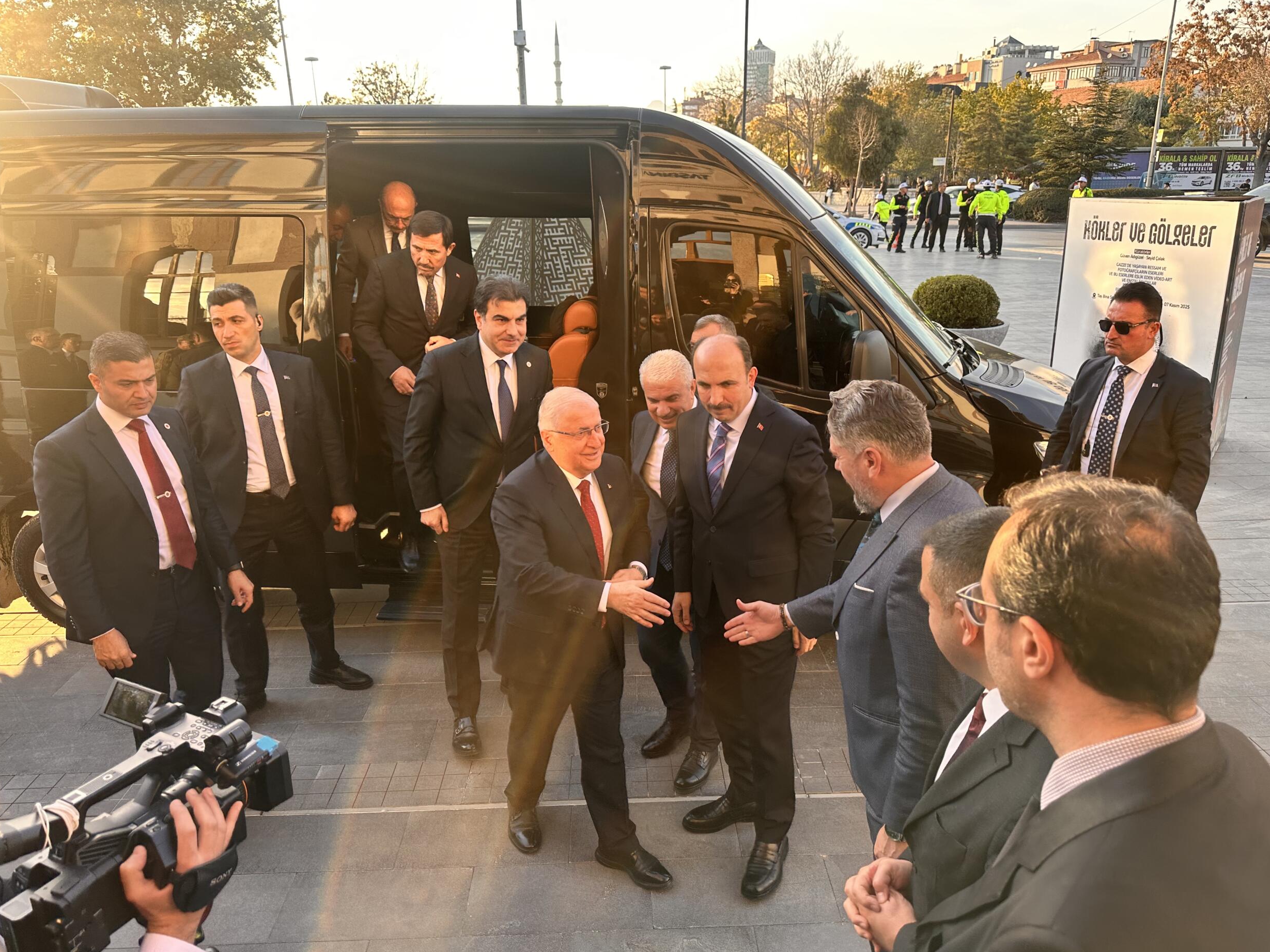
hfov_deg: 69.4
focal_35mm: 25
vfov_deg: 54.9
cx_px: 651
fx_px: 917
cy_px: 466
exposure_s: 1/273
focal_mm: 6.86
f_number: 1.78
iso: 80
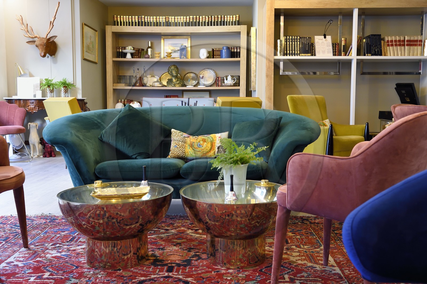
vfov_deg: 37.8
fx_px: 415
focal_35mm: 35
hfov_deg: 54.4
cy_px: 142
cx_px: 214
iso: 2000
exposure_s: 1/13
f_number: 7.1
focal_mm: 35
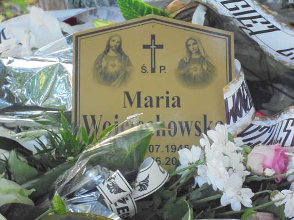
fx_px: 1325
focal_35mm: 156
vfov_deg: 9.5
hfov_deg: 12.7
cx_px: 147
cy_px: 110
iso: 800
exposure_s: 1/40
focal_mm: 27.6
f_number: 6.5
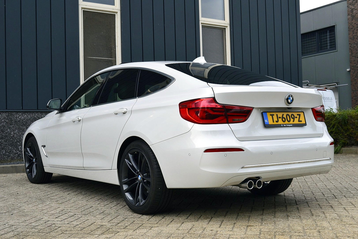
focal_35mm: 46
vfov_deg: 28.9
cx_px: 179
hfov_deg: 42.3
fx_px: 462
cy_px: 120
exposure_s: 1/320
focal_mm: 31
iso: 400
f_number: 10
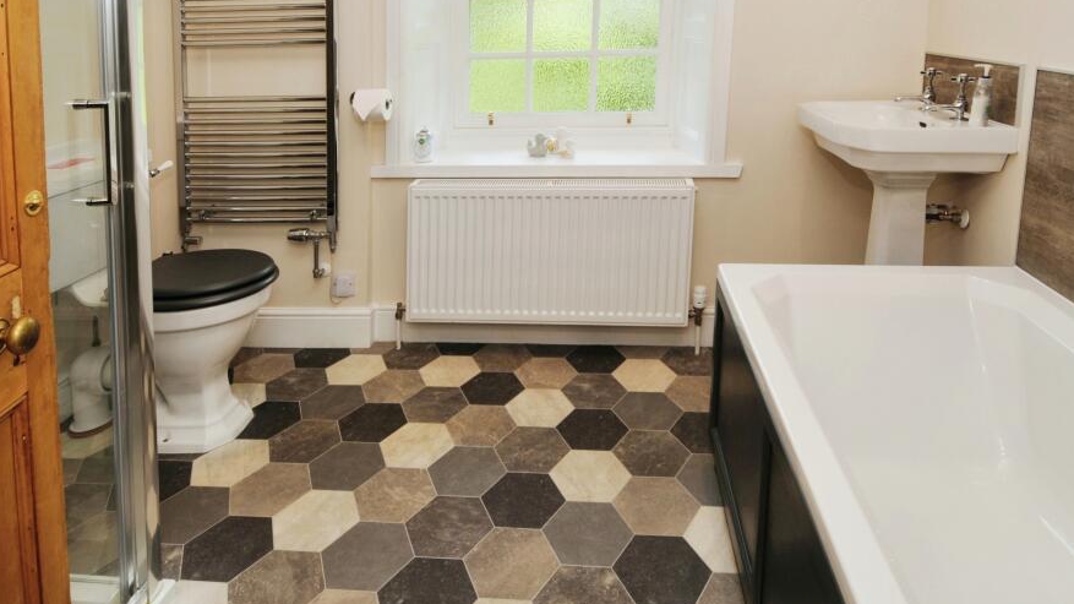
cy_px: 195
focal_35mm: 22
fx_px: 626
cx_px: 557
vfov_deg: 50.4
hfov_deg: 81.2
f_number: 7.1
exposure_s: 1/50
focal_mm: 12
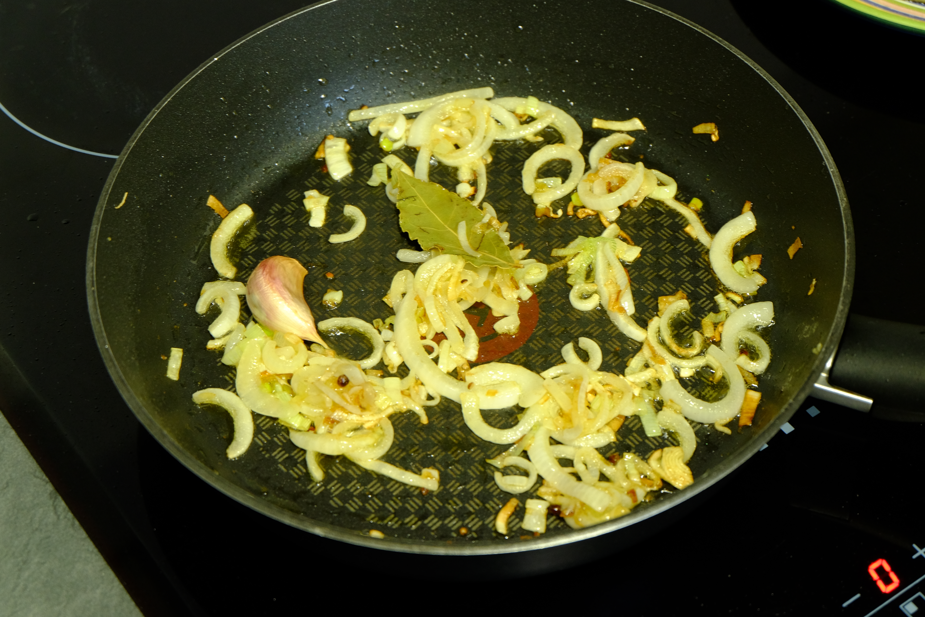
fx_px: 1927
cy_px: 308
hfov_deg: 27.0
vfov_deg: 18.2
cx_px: 462
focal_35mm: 75
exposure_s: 1/8
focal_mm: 50
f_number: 5.6
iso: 800
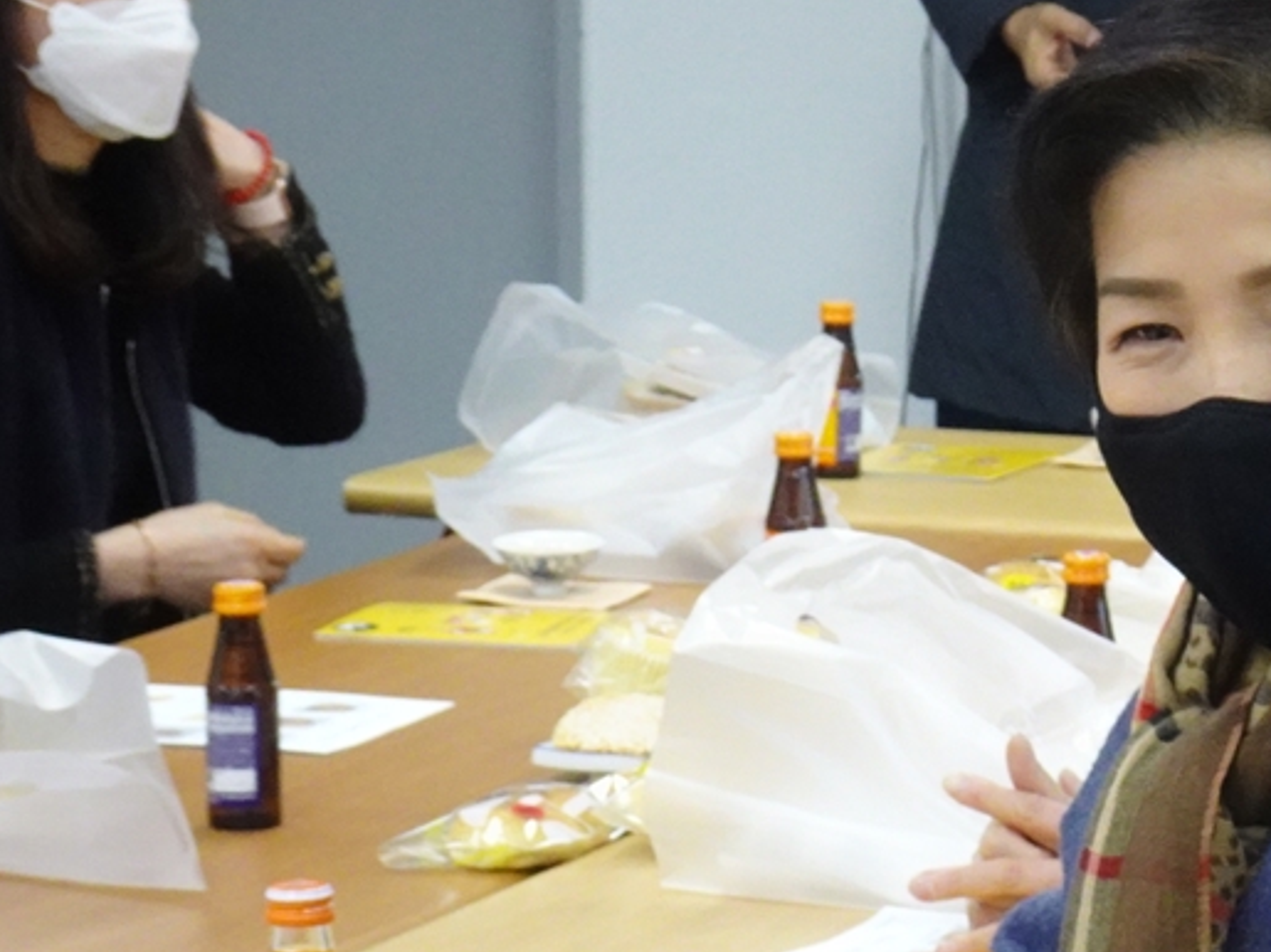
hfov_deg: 11.5
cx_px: 1194
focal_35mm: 171
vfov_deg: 8.7
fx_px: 6277
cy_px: 839
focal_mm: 13.86
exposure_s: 1/80
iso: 800
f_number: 5
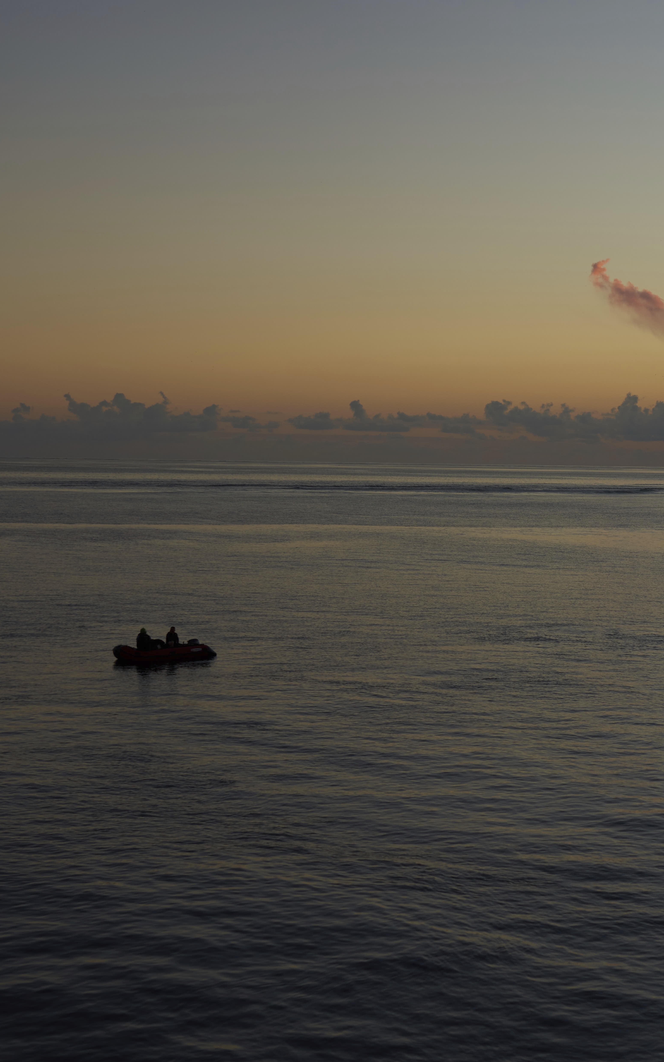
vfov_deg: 33.0
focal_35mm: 62
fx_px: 1795
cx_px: 514
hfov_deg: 20.8
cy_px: 520
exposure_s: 1/125
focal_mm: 39
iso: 125
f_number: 6.3
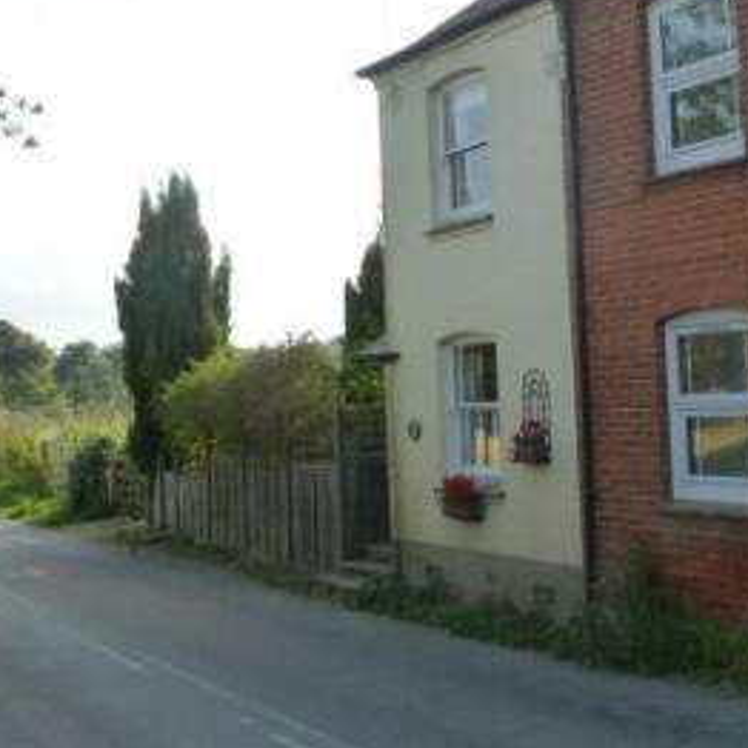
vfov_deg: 28.7
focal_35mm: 59
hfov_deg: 28.5
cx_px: 592
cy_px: 193
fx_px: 1442
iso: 125
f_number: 4
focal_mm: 5
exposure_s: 1/400
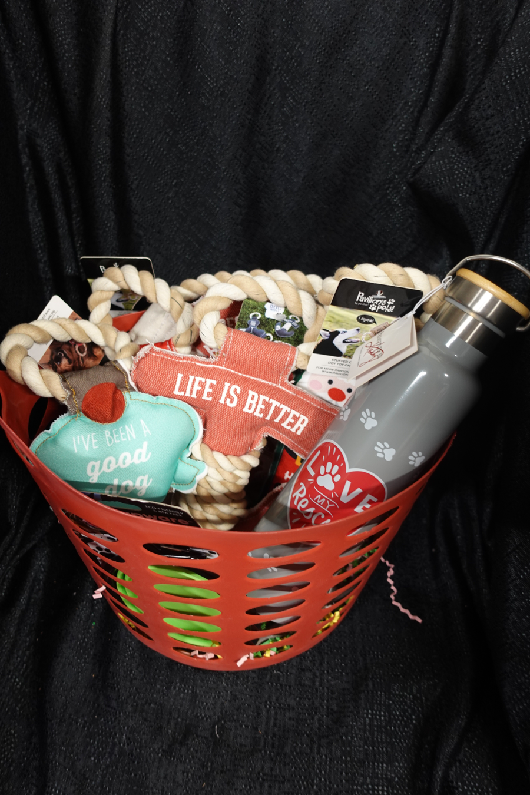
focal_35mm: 24
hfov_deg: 53.1
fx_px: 530
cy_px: 398
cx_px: 265
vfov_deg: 73.7
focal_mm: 9.4
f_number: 1.8
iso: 250
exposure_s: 1/30
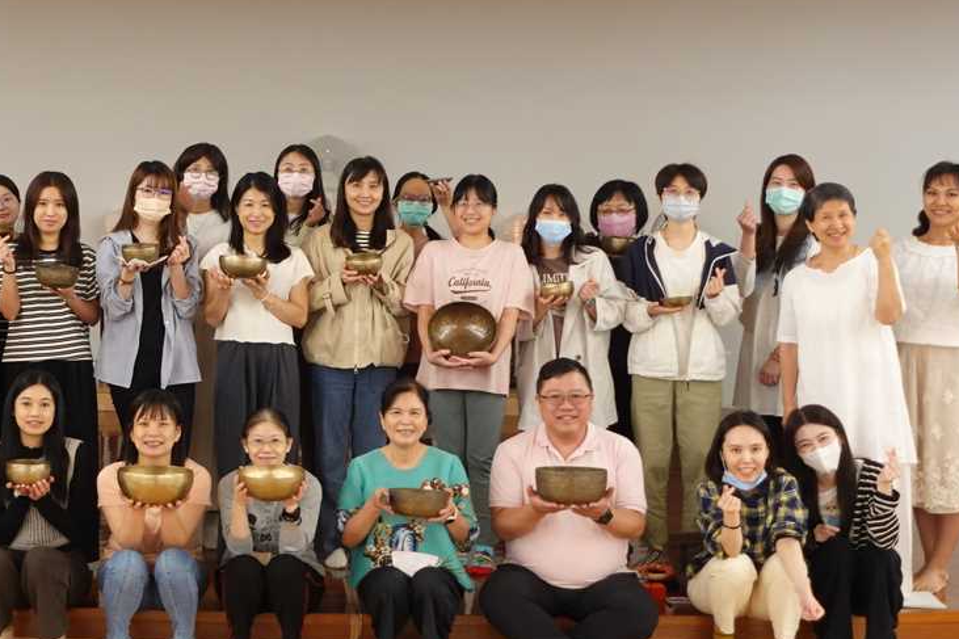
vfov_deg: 19.4
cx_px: 197
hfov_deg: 28.3
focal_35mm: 70
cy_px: 250
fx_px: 1864
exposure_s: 1/40
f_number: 2.8
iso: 800
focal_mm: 15.27
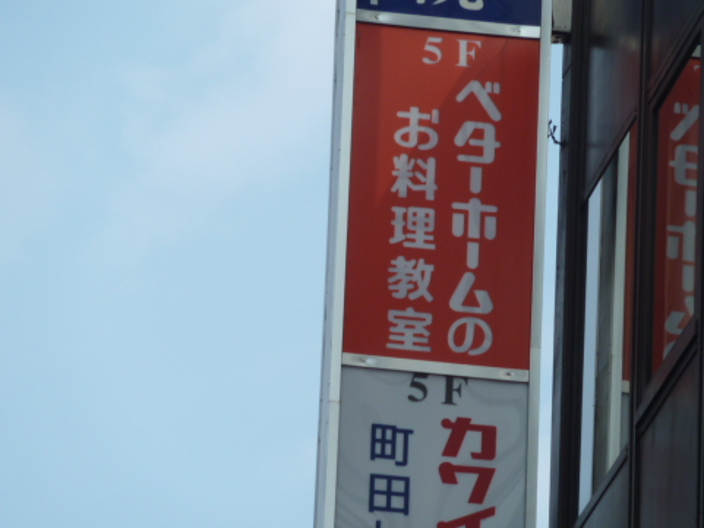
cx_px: 435
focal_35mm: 399
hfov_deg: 5.0
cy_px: 200
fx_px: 8117
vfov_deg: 3.7
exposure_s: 1/320
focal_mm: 49.2
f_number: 4.9
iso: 80
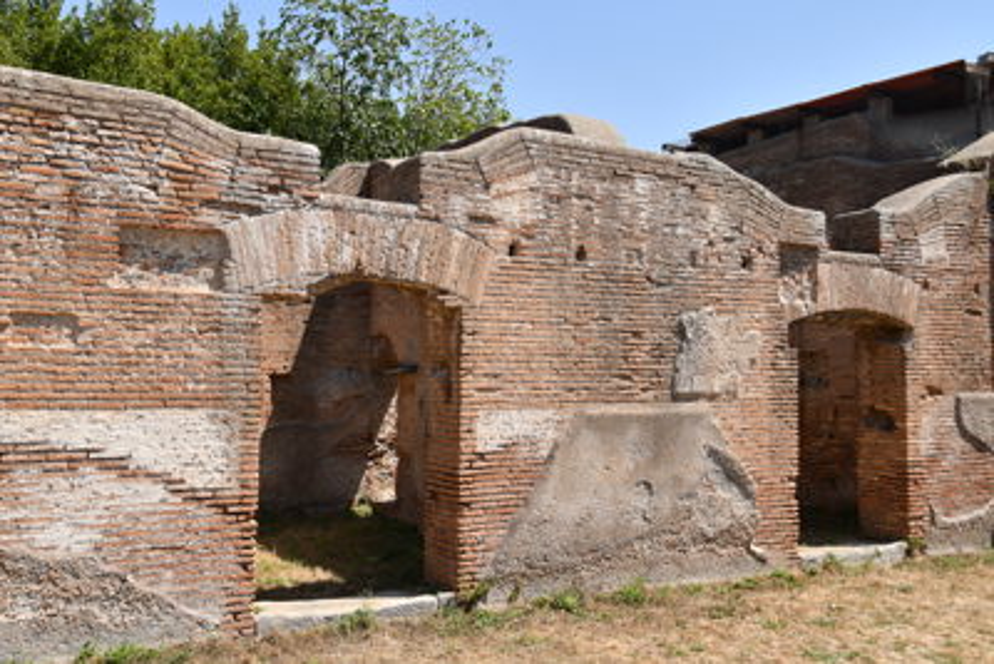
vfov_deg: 40.0
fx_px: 911
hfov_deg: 57.2
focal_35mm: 33
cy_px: 332
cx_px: 497
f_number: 7.1
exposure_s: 1/320
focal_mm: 22
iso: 100
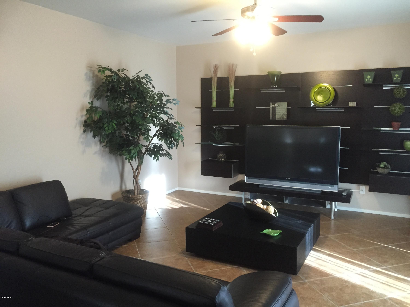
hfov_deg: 61.7
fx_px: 343
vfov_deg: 48.2
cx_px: 205
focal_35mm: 29
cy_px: 154
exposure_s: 1/30
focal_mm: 4.15
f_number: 2.2
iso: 250
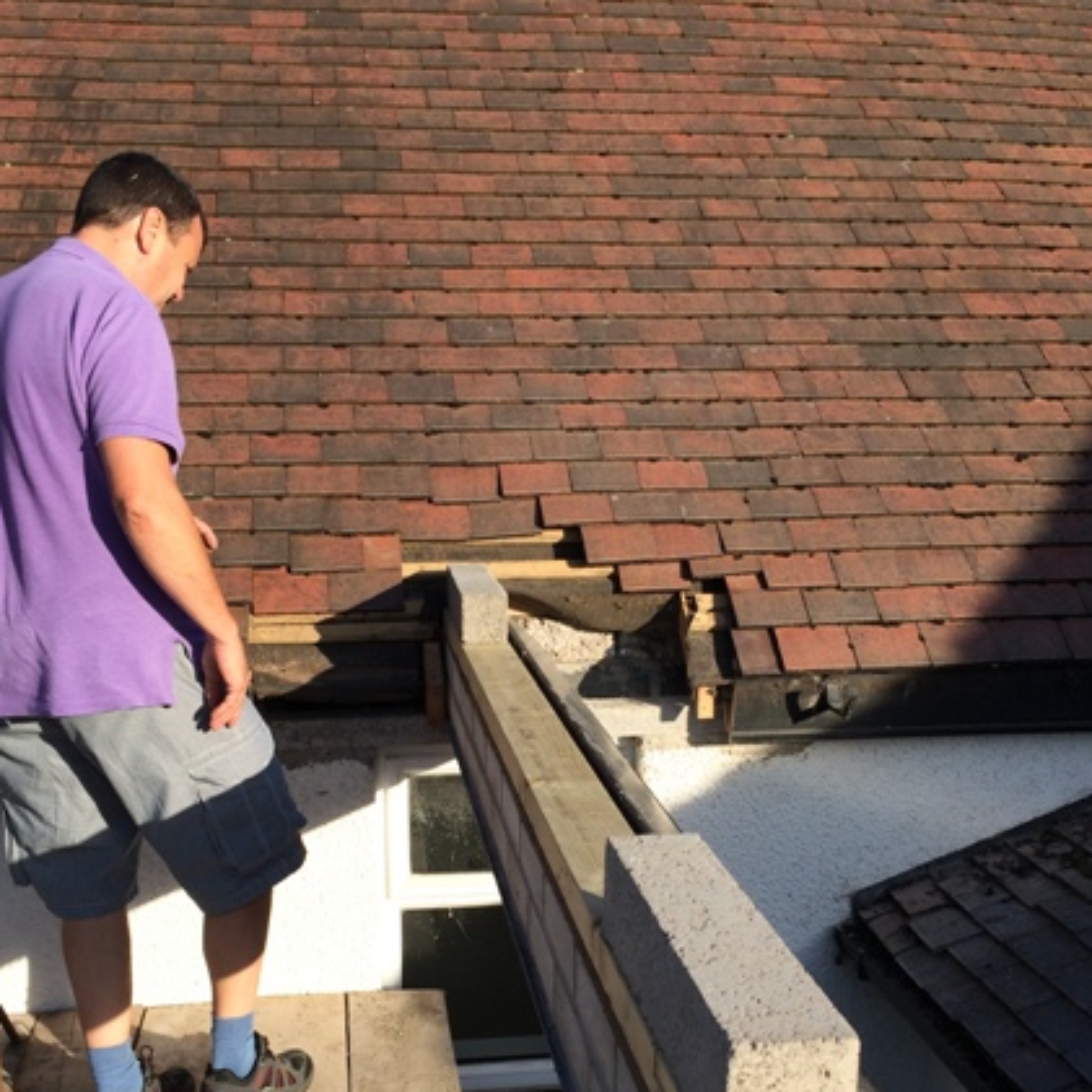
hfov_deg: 42.8
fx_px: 1392
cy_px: 778
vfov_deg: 41.9
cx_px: 537
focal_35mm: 39
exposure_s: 1/1208
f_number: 2.2
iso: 32
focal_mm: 4.15
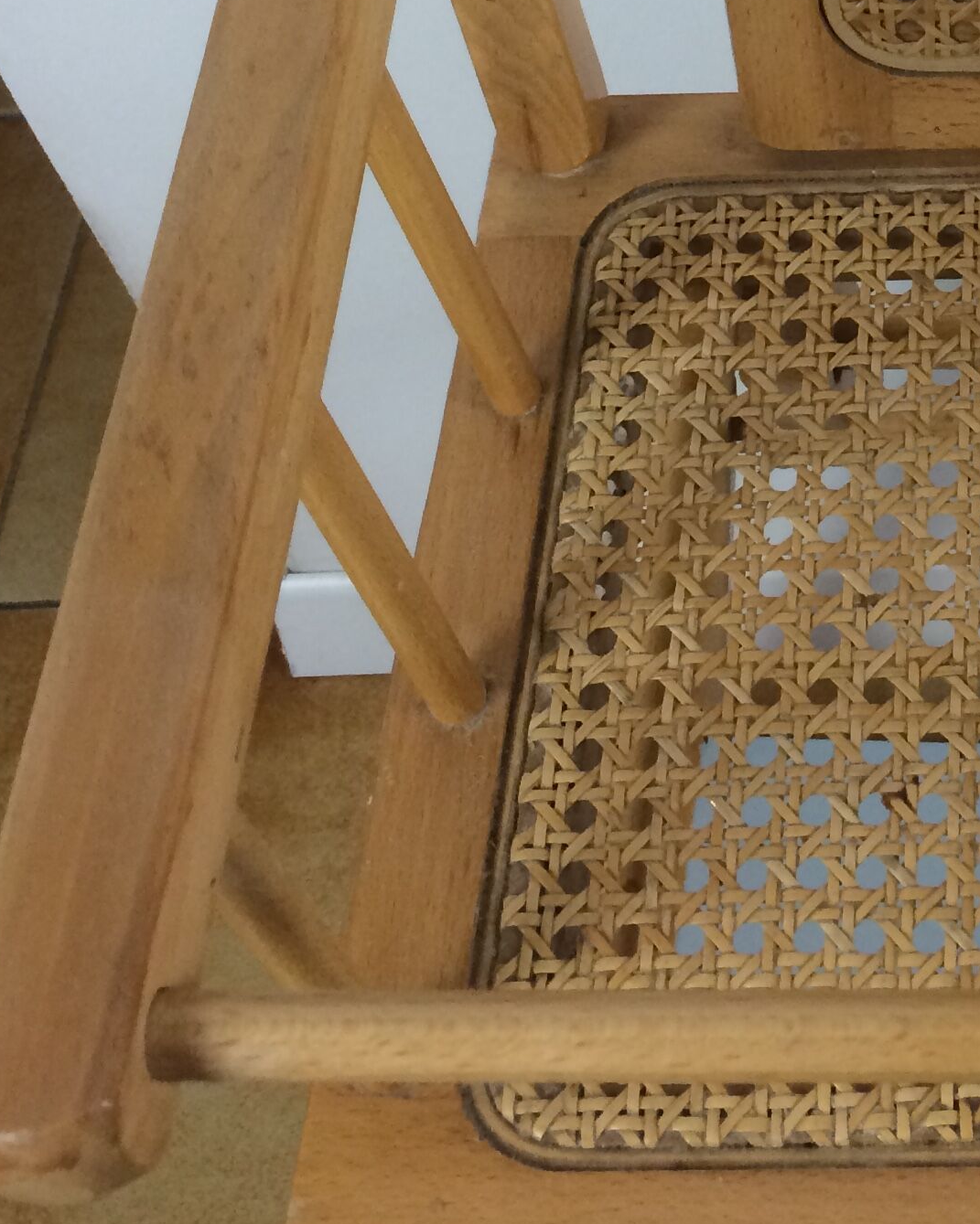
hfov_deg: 21.1
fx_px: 2502
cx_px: 1081
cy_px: -43
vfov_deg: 25.9
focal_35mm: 69
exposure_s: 1/33
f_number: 2.2
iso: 64
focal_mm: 4.15
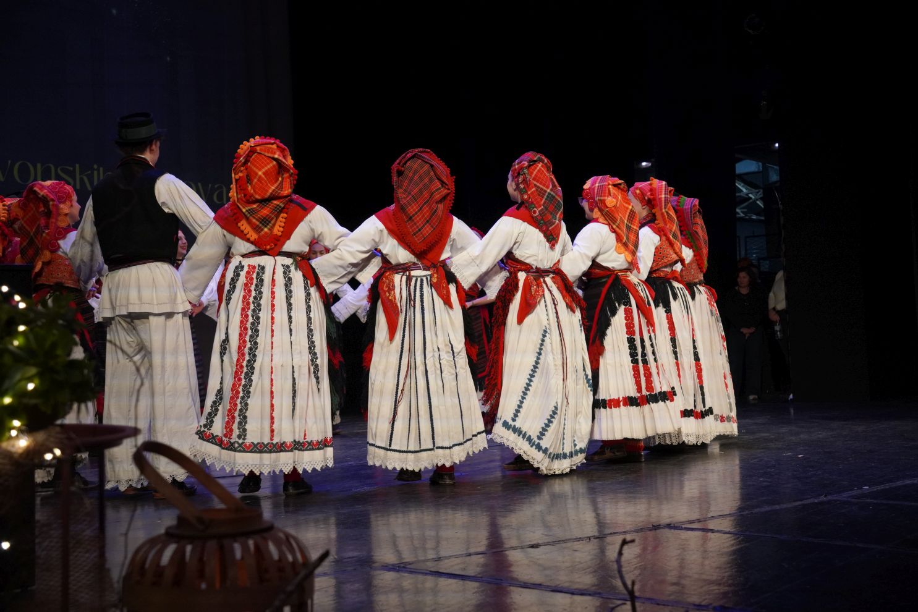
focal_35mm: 44
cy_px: 306
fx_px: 1121
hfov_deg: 44.5
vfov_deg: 30.5
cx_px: 459
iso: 1250
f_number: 3.5
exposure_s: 1/250
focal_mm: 29.3
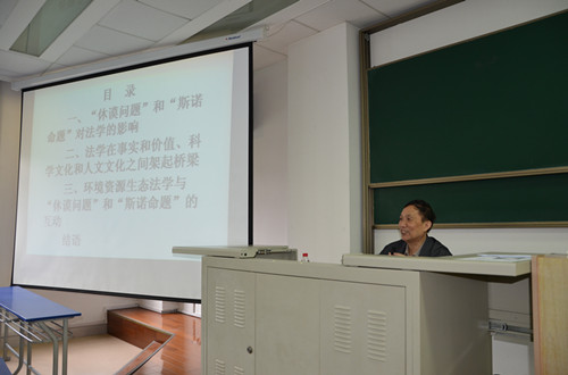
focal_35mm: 27
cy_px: 188
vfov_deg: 47.6
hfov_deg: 67.5
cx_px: 284
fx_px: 425
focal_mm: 18
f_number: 3.5
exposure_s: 1/60
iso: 450
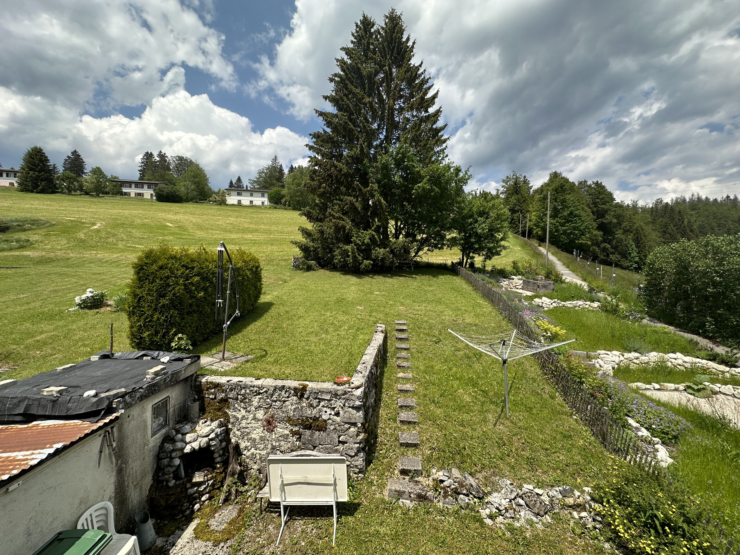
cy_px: 278
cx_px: 370
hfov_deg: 102.1
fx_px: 299
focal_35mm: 14
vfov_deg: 85.7
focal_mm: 2.22
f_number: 2.2
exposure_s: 1/1531
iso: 50
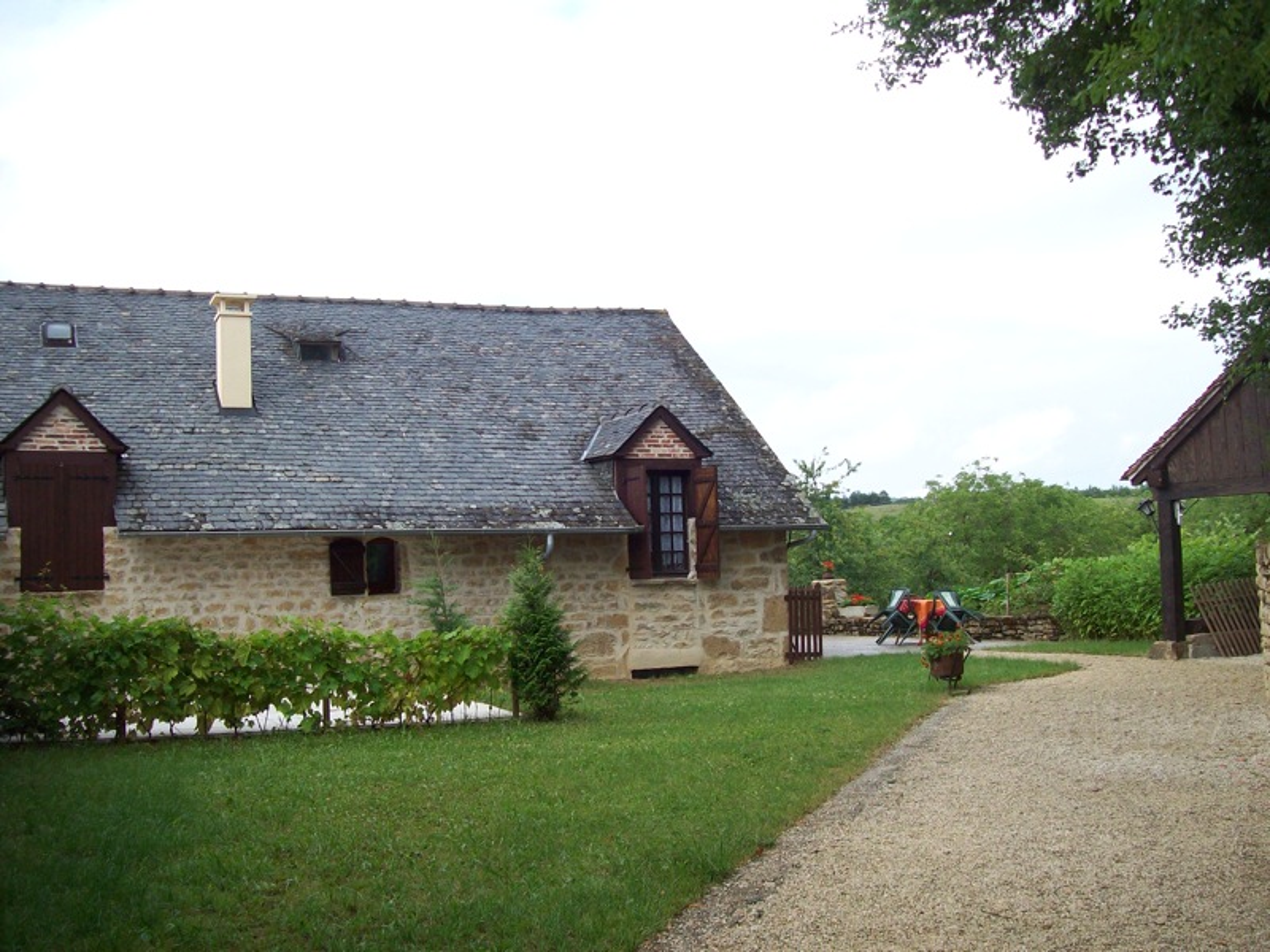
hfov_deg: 51.4
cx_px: 635
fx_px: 1321
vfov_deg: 39.7
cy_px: 476
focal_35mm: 36
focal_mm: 6
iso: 80
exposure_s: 1/423
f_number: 2.7
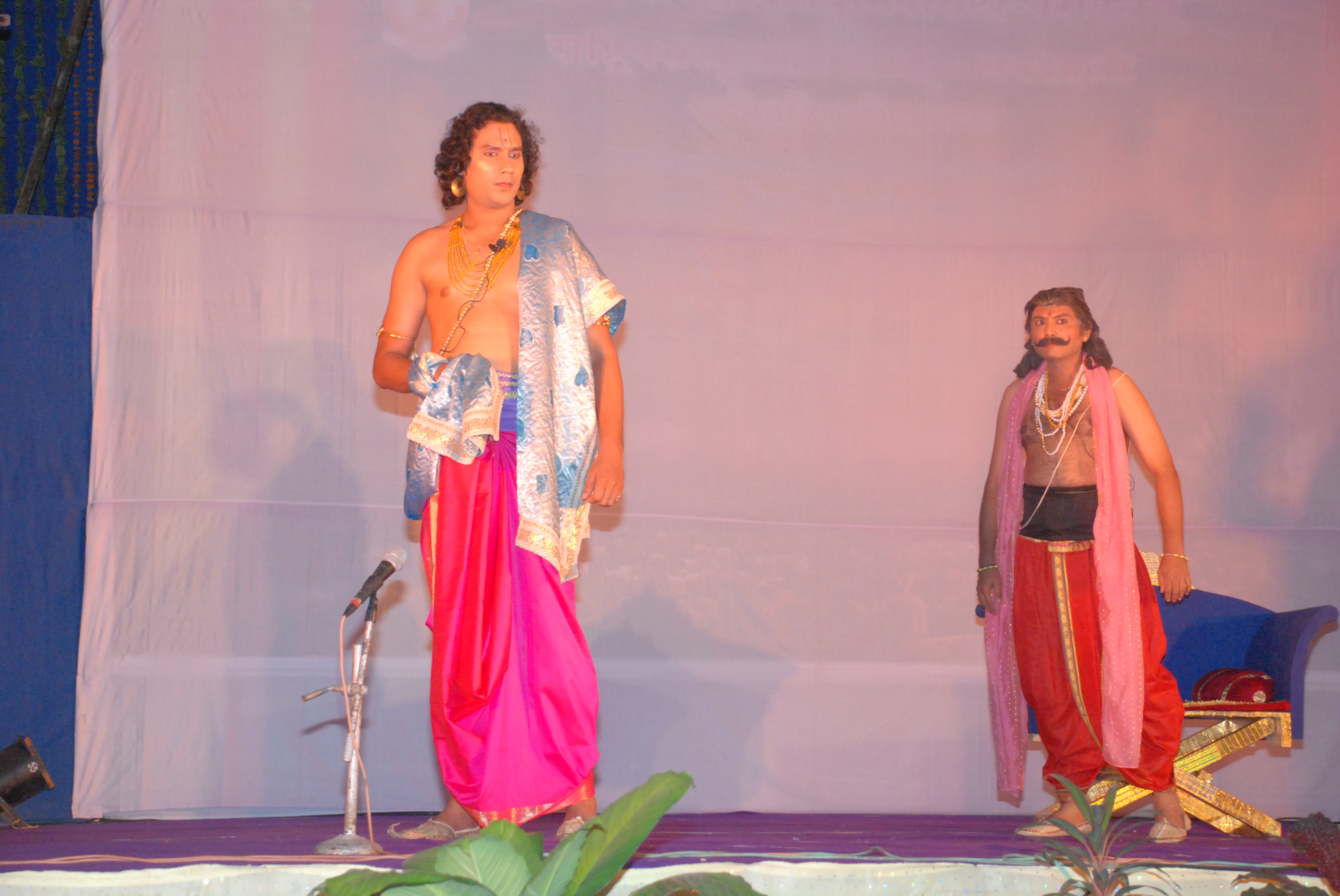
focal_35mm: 75
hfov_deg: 27.0
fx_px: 2795
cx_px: 670
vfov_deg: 18.2
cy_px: 448
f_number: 5
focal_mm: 50
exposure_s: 1/125
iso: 1600
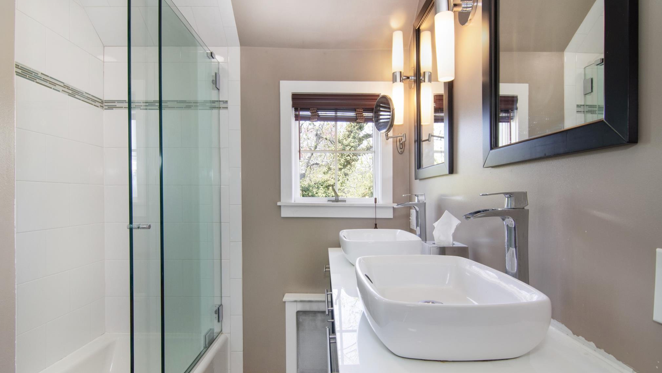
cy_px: 209
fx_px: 308
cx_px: 331
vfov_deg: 62.2
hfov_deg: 94.2
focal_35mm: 18
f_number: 11
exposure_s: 1/60
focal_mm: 11
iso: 640
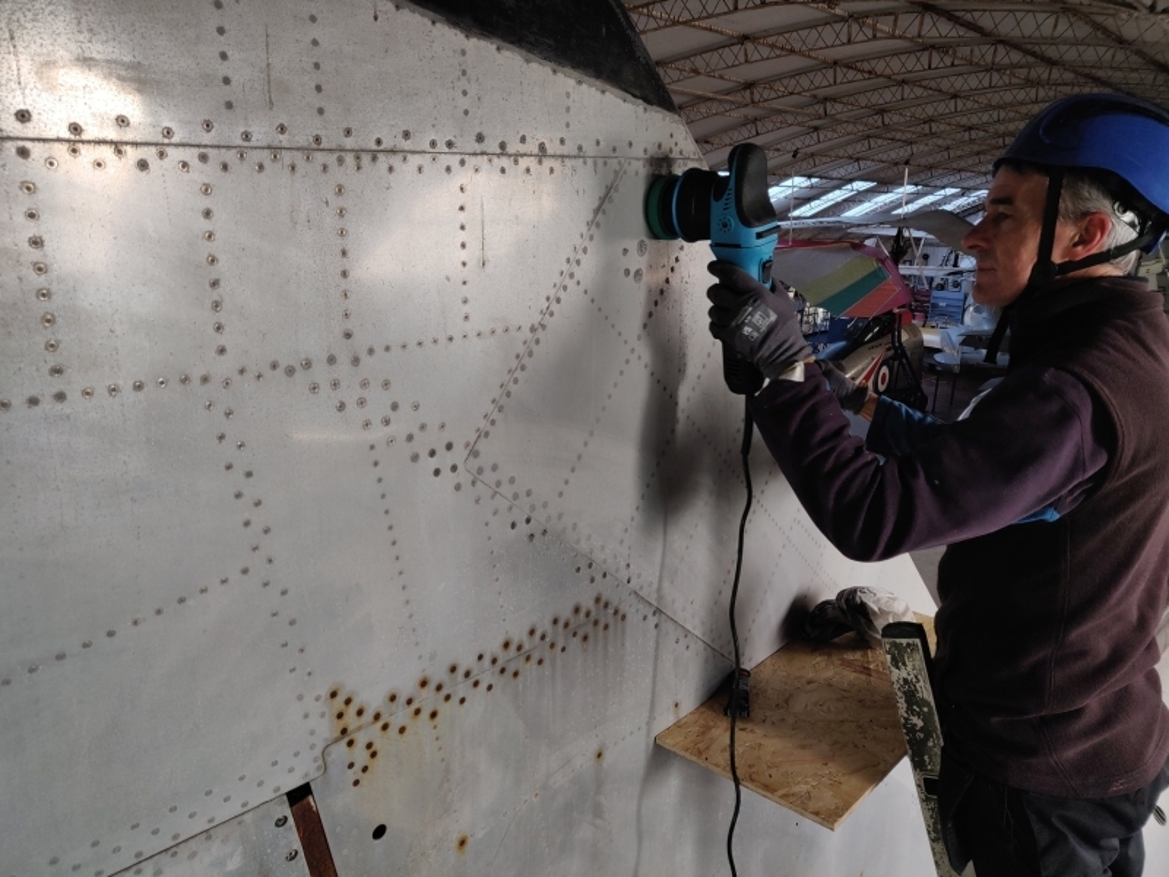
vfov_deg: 54.9
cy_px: 438
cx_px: 584
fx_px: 844
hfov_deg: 69.4
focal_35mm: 25
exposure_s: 1/100
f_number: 1.7
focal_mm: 4.25
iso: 125
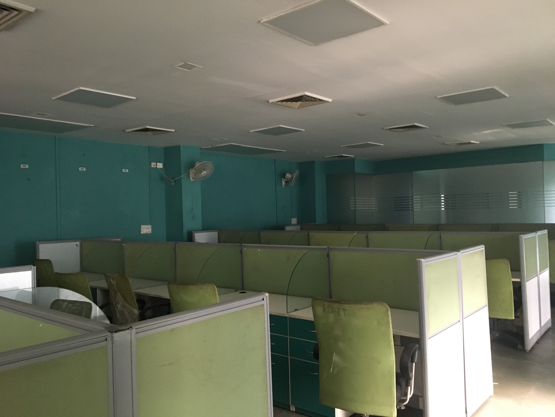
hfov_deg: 61.7
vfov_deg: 48.2
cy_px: 208
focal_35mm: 29
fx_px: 465
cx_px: 278
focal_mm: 4.15
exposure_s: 1/25
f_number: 2.2
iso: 200
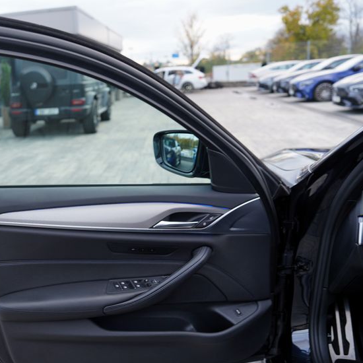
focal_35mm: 38
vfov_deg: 43.7
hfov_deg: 42.4
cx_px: 86
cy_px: 214
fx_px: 451
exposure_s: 1/30
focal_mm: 24
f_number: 2.8
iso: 100
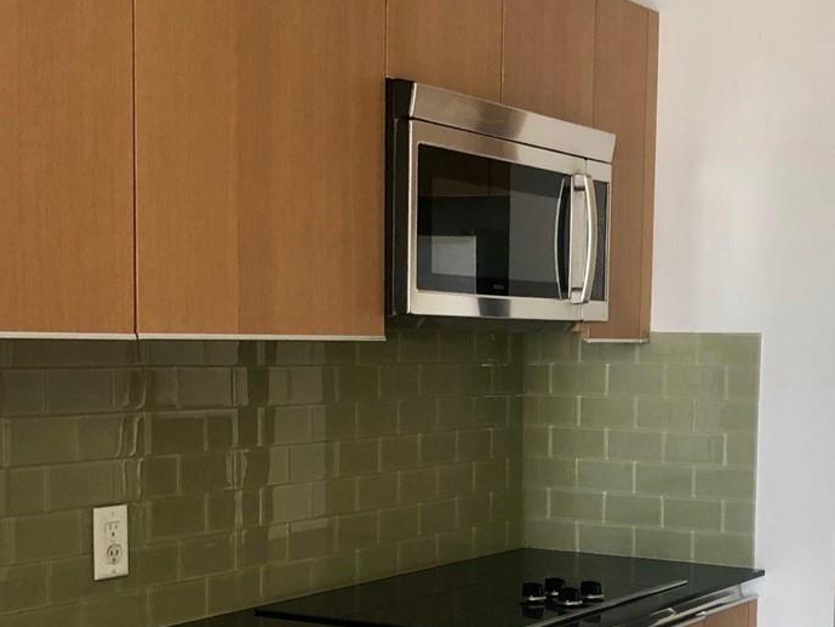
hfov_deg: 29.6
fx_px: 1568
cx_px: 564
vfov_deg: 22.3
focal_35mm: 65
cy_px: 509
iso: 40
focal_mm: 3.99
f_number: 1.8
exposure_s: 1/20
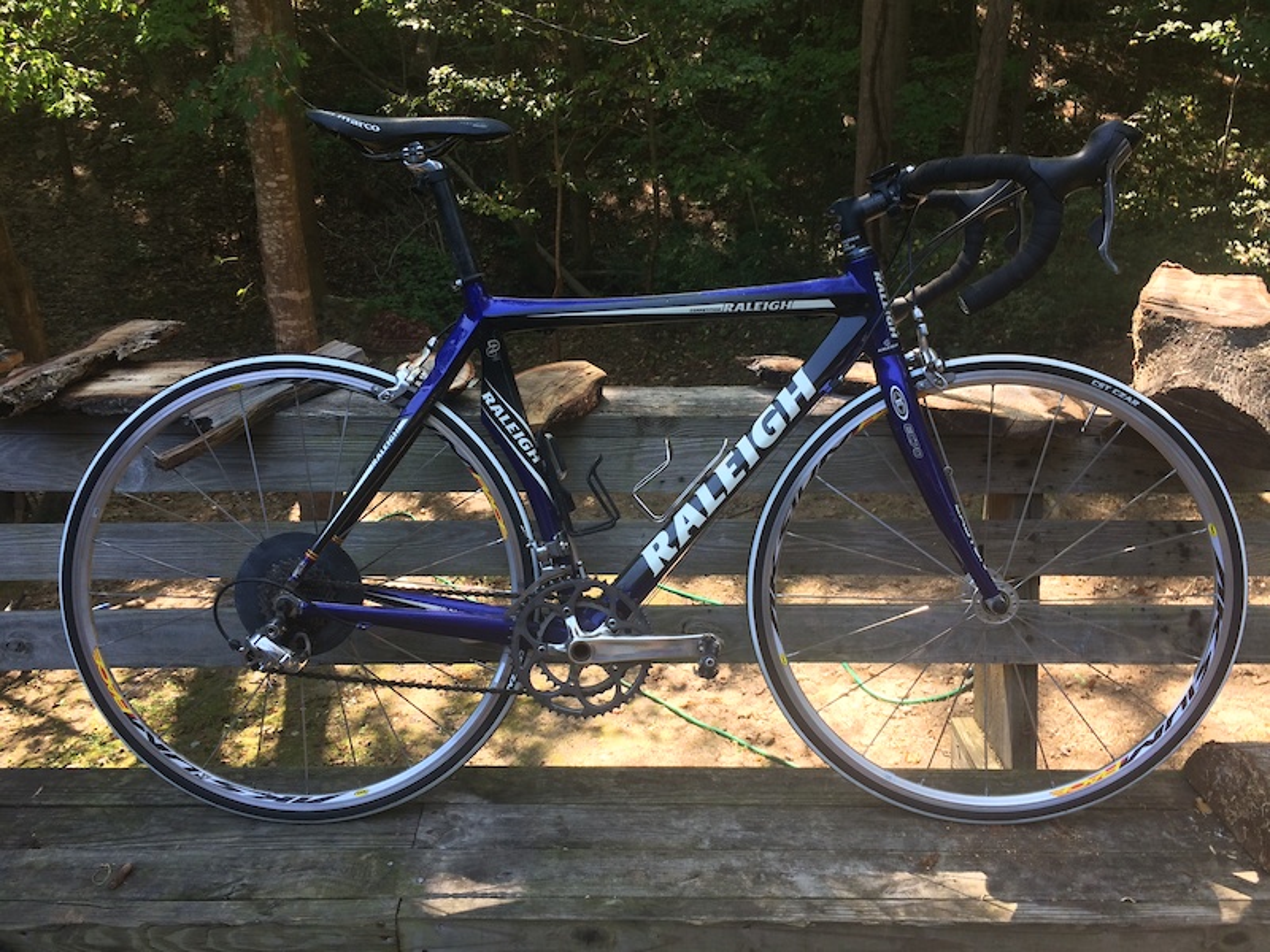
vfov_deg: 48.2
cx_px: 635
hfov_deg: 61.7
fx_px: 1064
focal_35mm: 29
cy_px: 476
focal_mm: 4.15
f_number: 2.2
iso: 40
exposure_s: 1/120
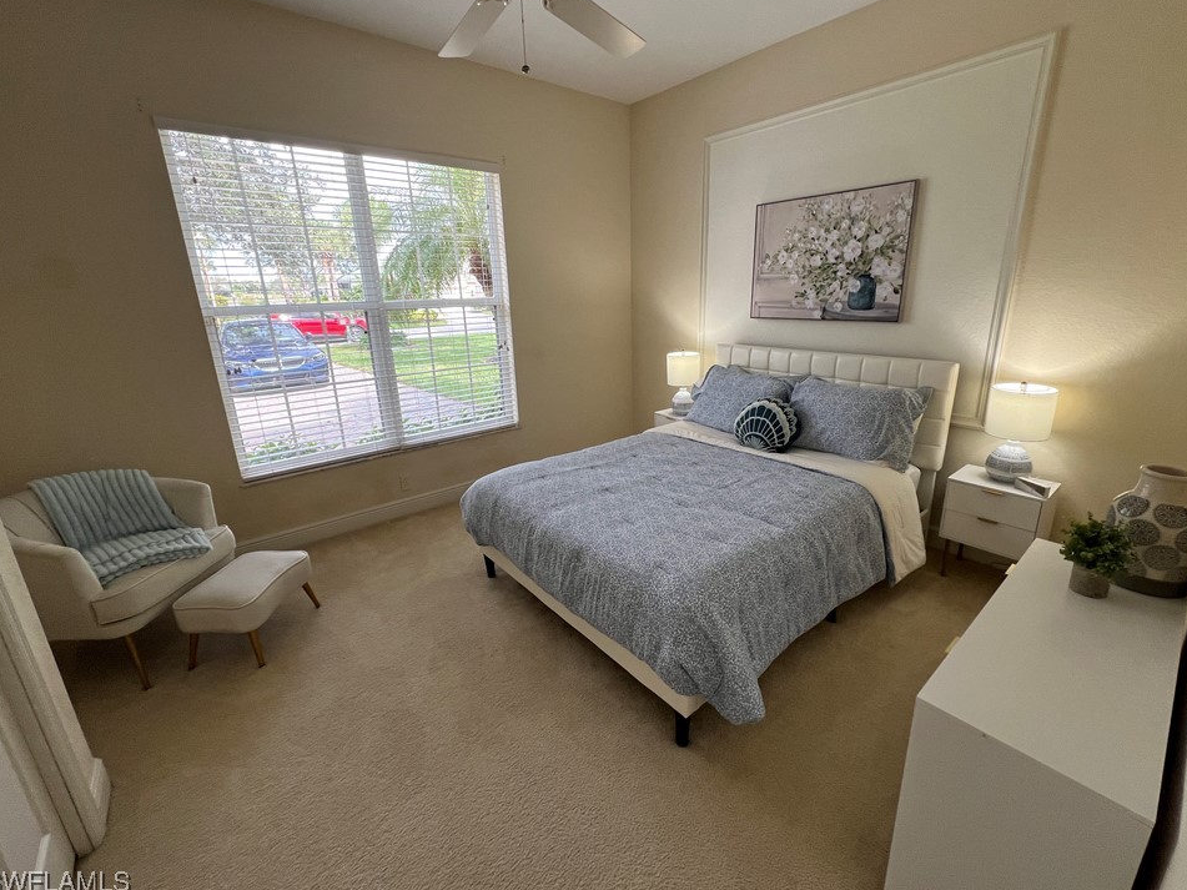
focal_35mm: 14
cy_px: 431
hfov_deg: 102.0
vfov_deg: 85.6
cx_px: 617
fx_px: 480
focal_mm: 1.57
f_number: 1.8
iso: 80
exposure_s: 1/99
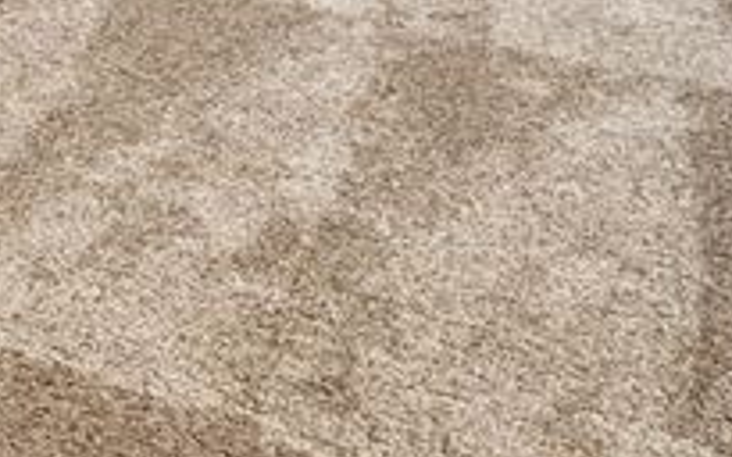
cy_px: -794
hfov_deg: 14.3
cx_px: -996
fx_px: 2034
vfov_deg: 10.3
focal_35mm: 102
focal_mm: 16
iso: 400
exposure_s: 1/13
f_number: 8
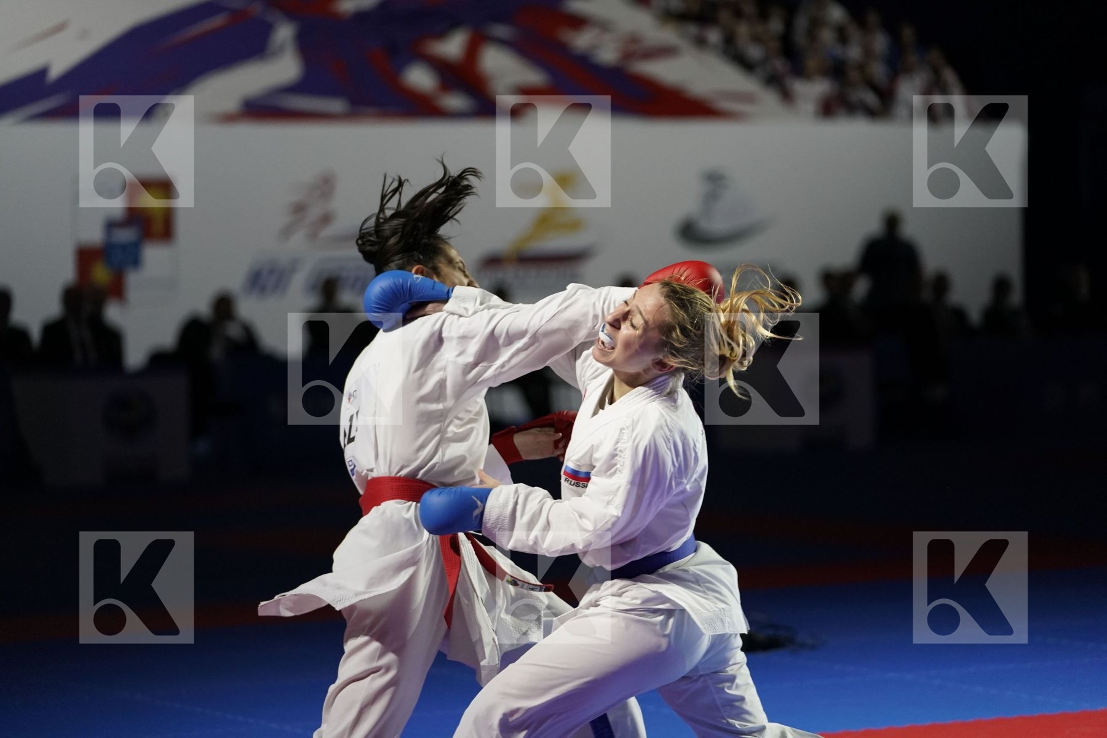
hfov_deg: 17.3
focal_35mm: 118
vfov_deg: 11.6
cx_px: 554
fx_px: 3628
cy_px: 369
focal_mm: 118
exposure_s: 1/1000
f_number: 2.8
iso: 3200
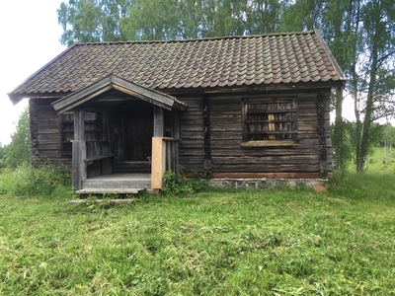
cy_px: 148
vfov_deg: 48.2
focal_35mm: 29
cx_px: 198
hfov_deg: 61.7
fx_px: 331
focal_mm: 4.15
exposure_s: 1/124
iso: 32
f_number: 2.2
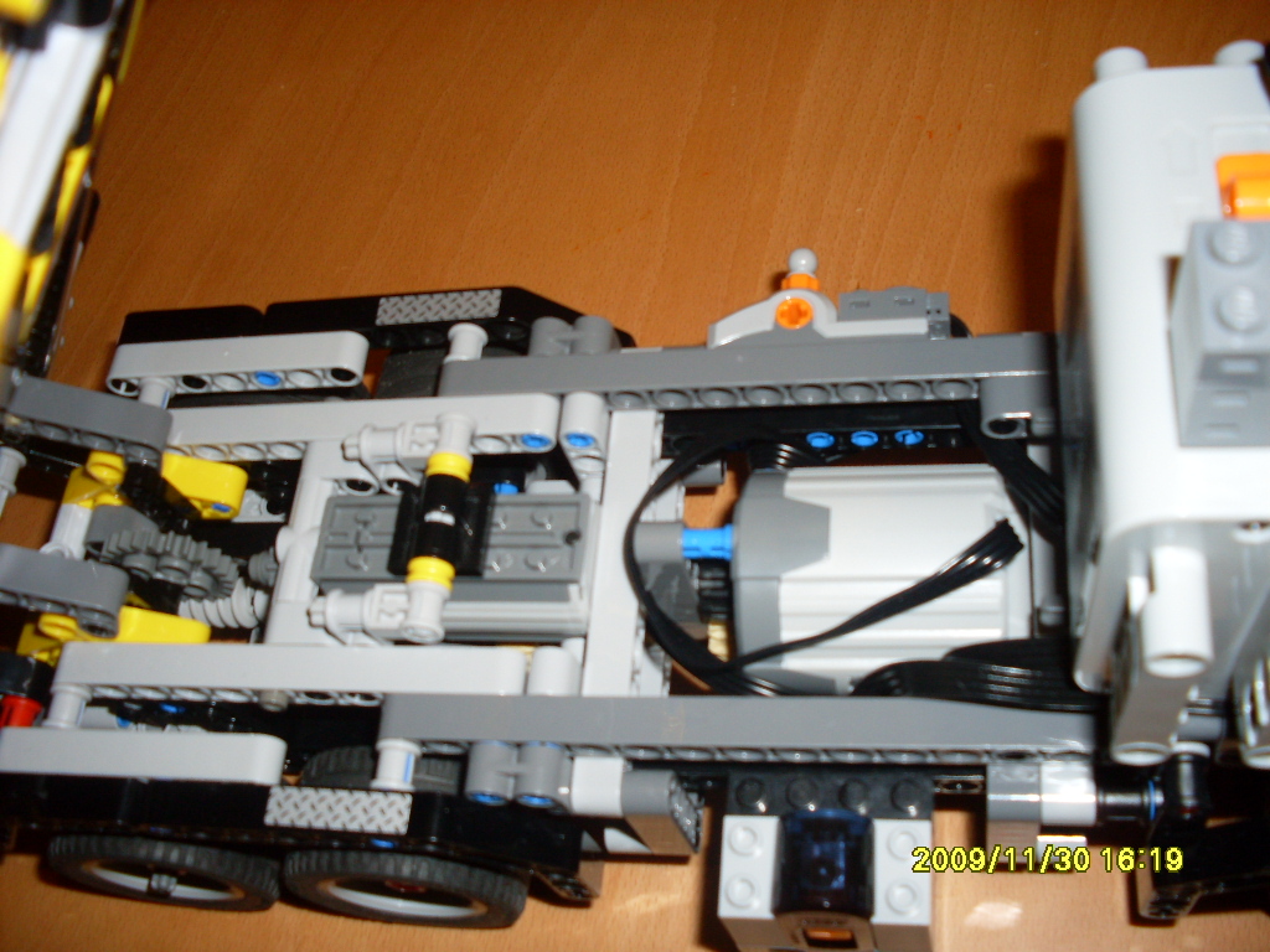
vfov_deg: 37.7
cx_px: 635
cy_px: 476
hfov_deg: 49.0
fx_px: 1394
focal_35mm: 38
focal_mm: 6.3
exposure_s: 1/45
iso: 100
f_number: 2.8
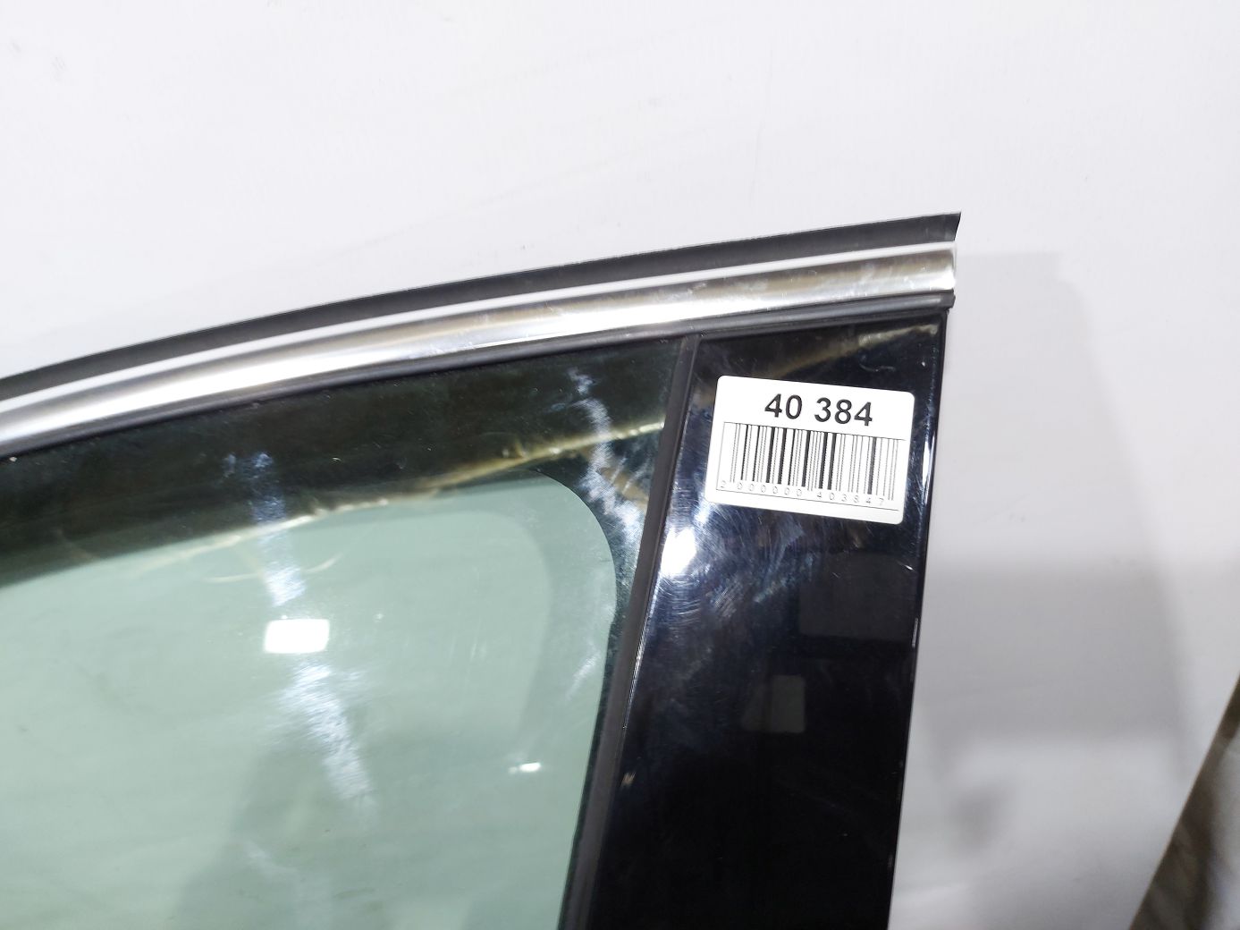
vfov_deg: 56.8
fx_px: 860
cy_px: 465
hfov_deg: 71.6
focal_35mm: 24
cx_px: 620
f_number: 1.8
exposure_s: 1/50
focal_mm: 5.23
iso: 160
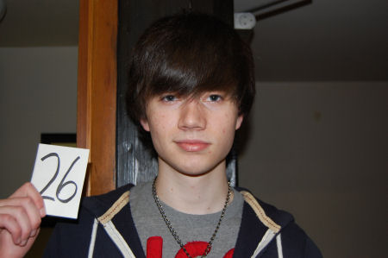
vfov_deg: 31.8
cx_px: 194
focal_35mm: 42
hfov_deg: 46.4
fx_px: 452
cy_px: 129
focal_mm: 28
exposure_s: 1/60
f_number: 4.2
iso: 400
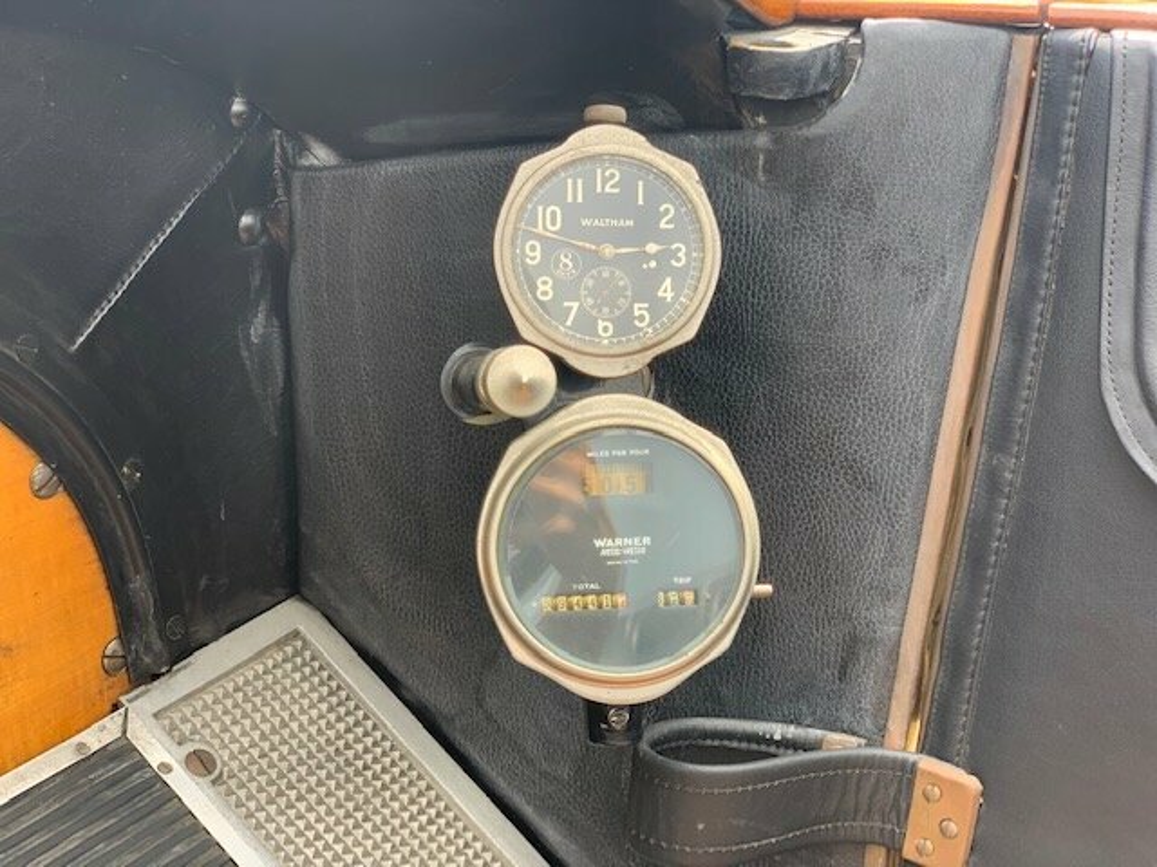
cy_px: 434
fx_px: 1738
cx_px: 578
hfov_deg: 36.8
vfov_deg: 28.0
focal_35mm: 52
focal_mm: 6
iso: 25
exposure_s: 1/122
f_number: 2.4
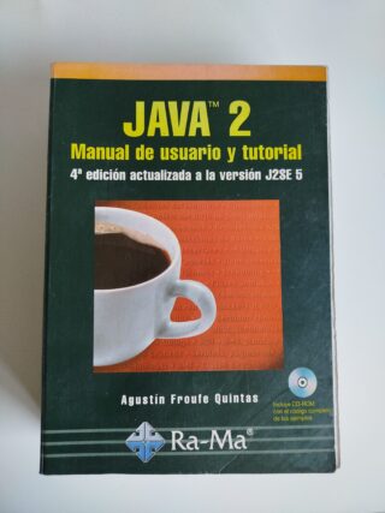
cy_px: 256
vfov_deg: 71.6
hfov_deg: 56.8
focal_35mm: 24
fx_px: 356
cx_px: 192
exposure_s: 1/50
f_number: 1.7
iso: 100
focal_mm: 5.31
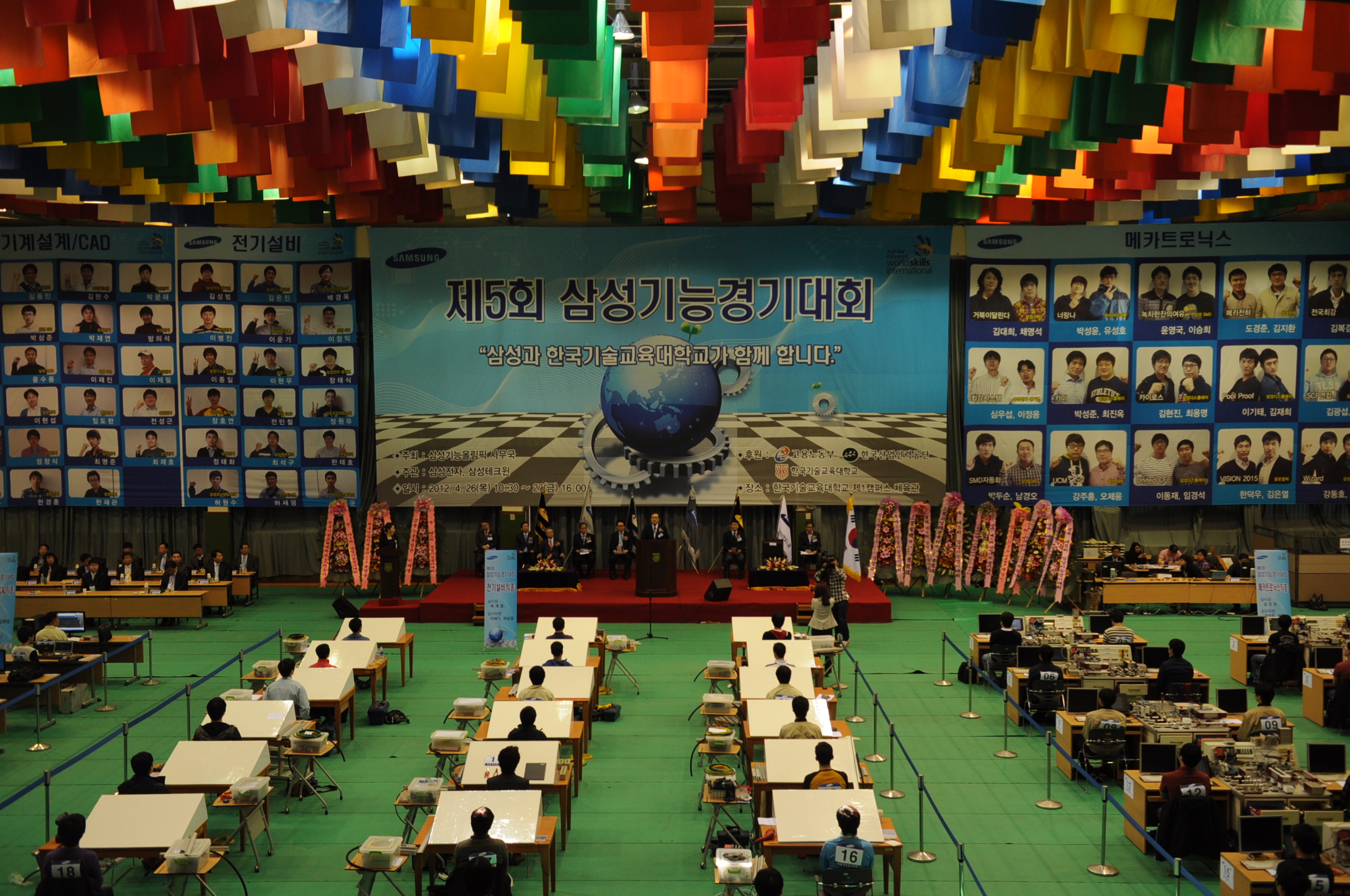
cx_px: 675
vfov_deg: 34.1
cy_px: 448
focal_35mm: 39
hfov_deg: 49.6
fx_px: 1461
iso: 400
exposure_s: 1/100
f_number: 4.5
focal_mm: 26
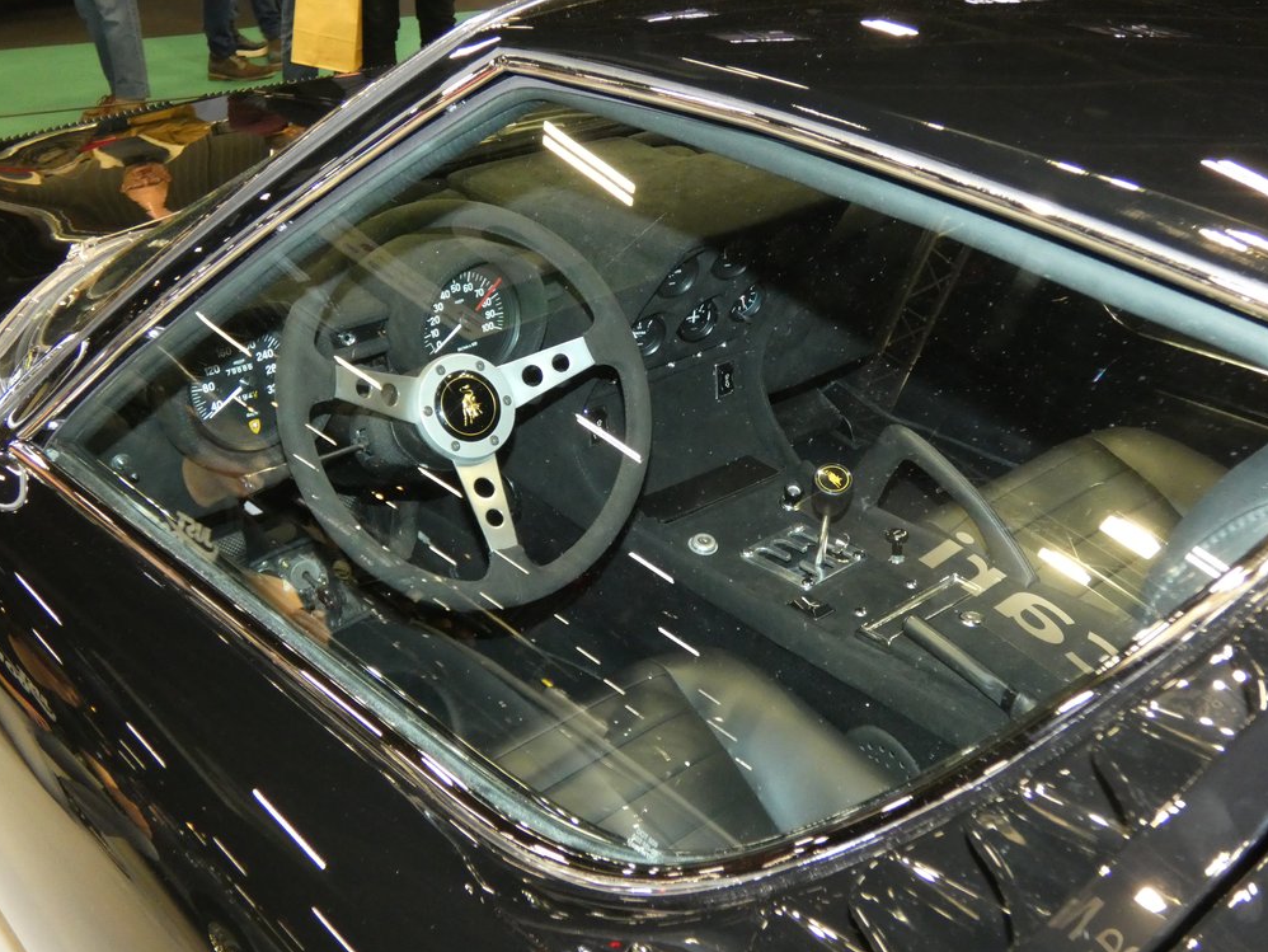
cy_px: 466
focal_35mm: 40
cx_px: 644
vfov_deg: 36.0
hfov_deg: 46.8
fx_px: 1466
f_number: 3.6
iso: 800
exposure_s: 1/60
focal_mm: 7.1
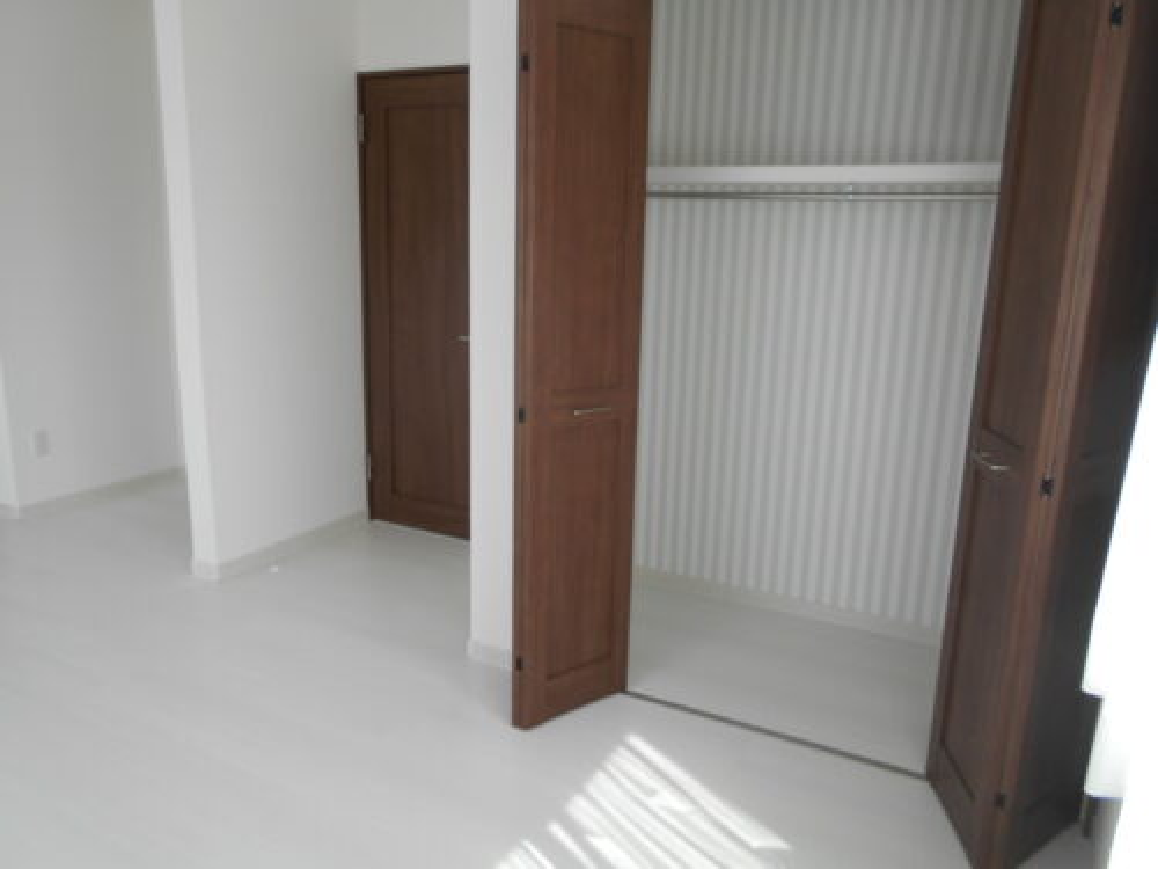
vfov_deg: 53.1
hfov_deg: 67.3
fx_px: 870
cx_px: 579
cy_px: 434
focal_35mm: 26
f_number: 3.2
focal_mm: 4.6
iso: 80
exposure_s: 1/100
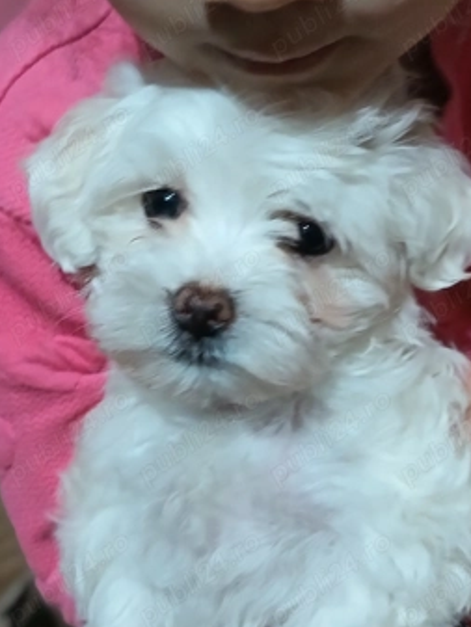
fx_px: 1033
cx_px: 264
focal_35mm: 57
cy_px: 326
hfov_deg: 25.7
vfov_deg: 33.8
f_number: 4
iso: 3175
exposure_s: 1/25
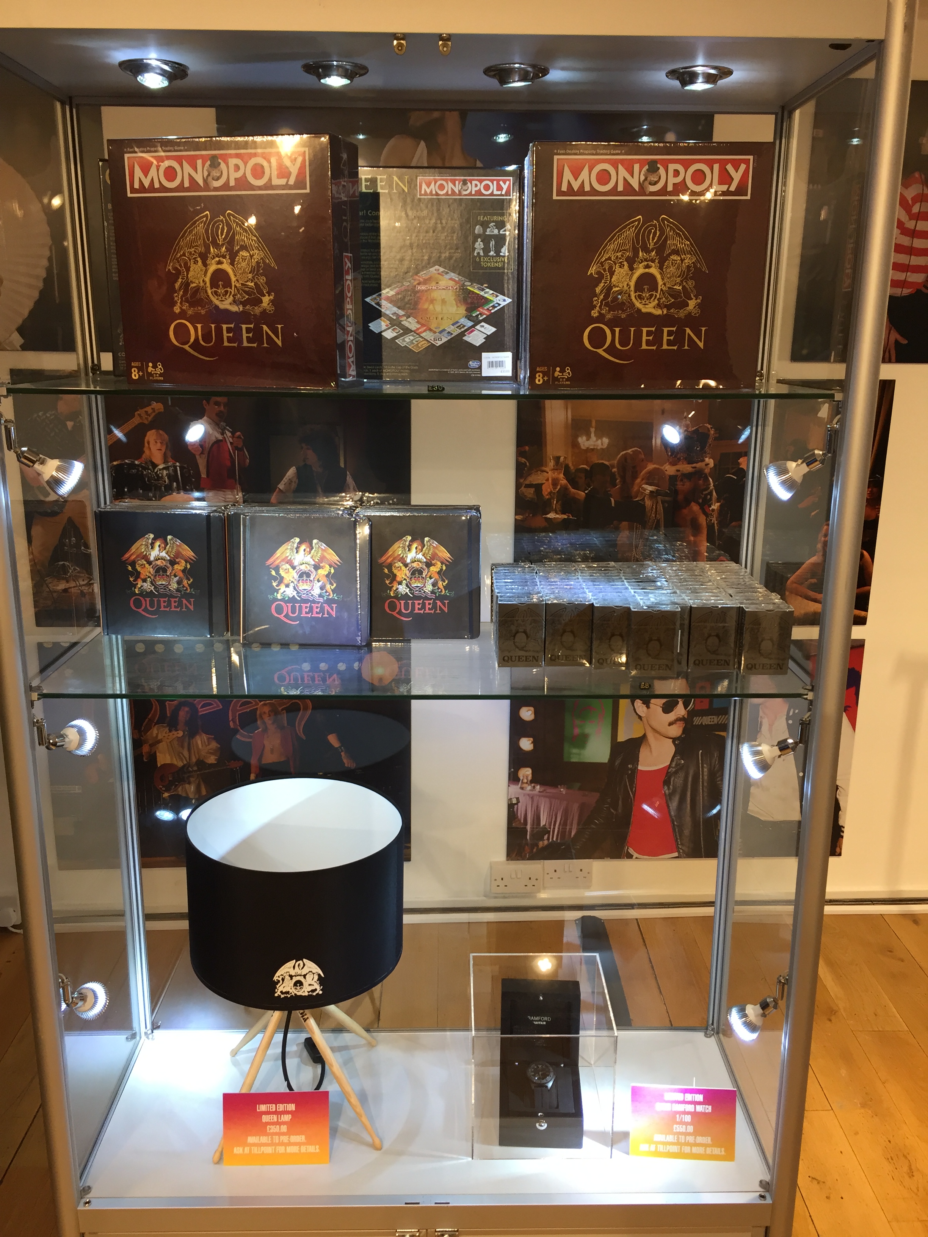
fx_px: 1037
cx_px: 464
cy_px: 618
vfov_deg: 61.7
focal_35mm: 29
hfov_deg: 48.2
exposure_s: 1/33
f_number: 2.2
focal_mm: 4.15
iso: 40
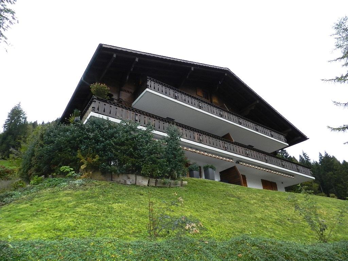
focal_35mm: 23
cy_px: 130
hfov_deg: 73.9
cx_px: 174
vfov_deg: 58.9
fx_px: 231
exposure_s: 1/400
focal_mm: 4
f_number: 3.4
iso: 220
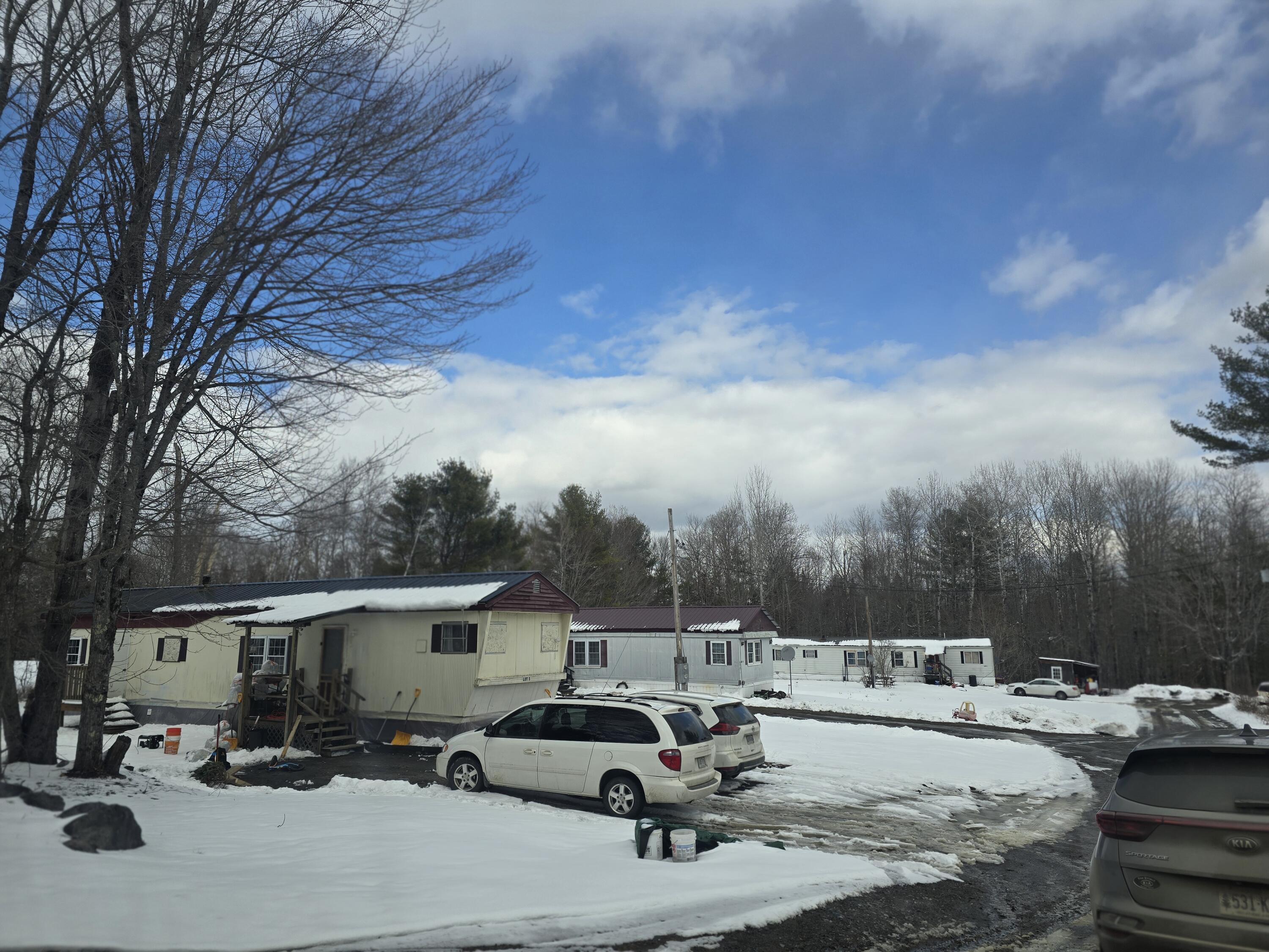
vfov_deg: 58.9
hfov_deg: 73.9
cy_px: 476
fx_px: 843
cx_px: 634
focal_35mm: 23
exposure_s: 1/711
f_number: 1.7
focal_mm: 6.3
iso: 12
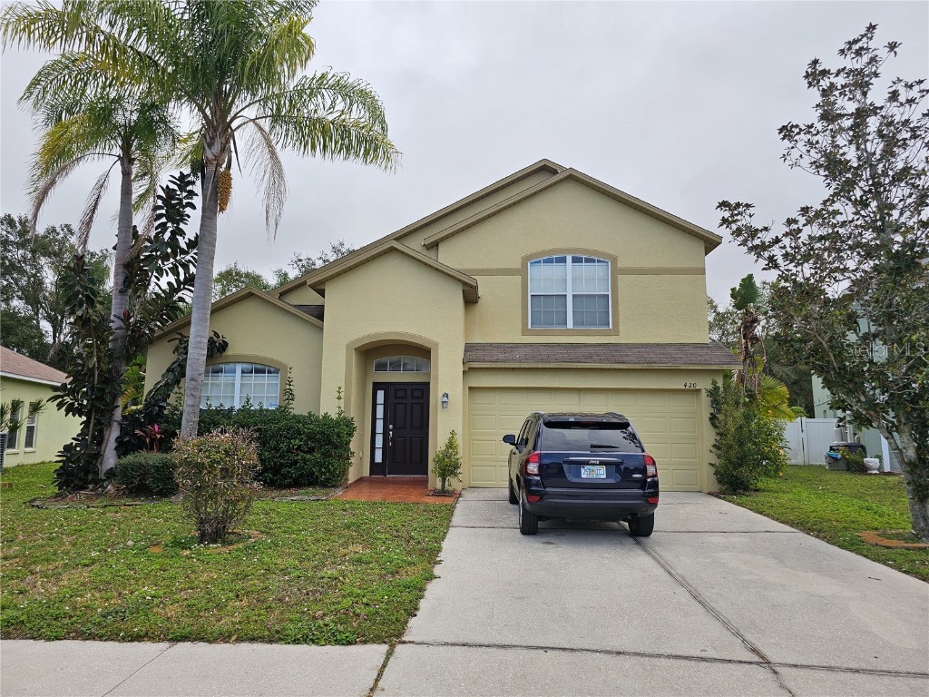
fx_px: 617
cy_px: 348
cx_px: 464
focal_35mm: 23
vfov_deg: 58.9
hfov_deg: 73.9
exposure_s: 1/373
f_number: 1.7
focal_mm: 6.3
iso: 10
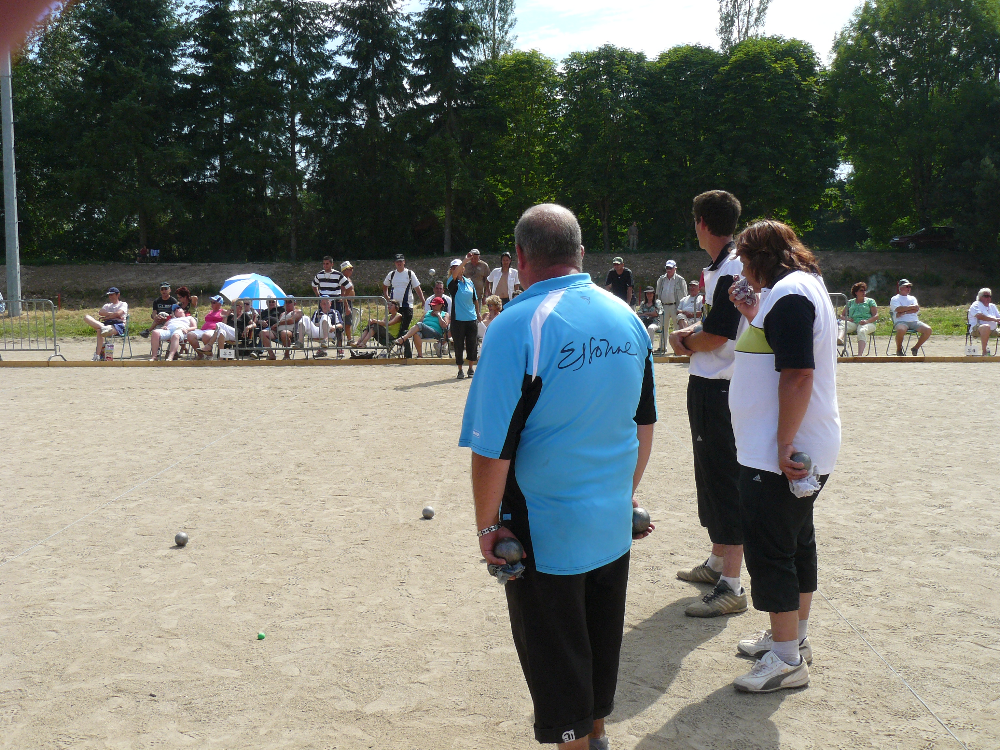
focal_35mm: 36
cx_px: 500
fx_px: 1040
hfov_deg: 51.4
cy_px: 375
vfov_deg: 39.7
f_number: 5.6
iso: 100
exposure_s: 1/400
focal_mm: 6
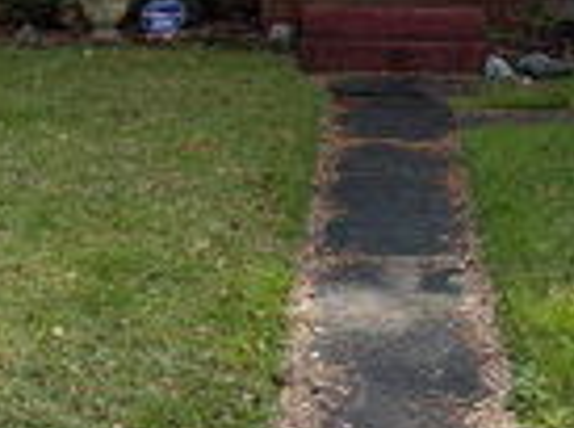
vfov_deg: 14.5
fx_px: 1488
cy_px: -319
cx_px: 381
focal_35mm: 90
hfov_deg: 21.7
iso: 100
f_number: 1.78
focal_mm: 6.76
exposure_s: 1/1585
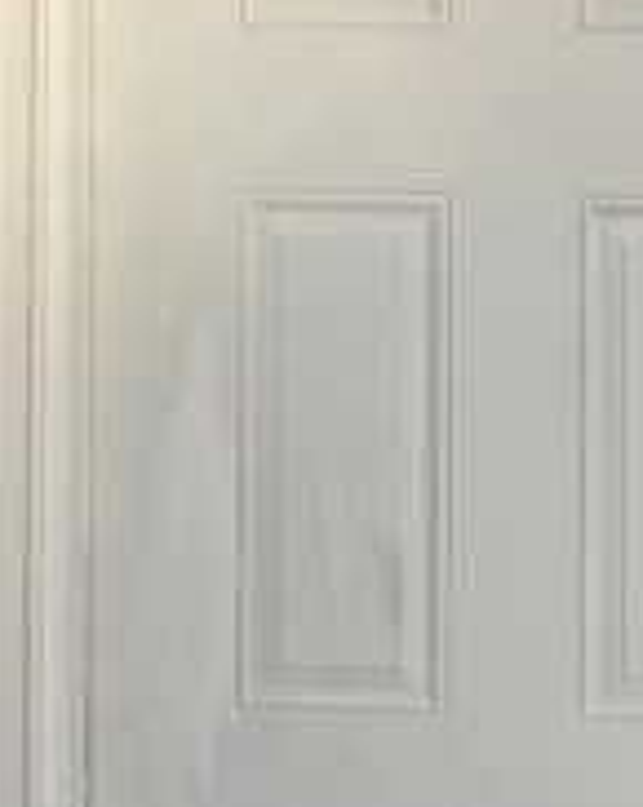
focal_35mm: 79
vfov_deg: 21.7
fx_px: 1884
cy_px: -262
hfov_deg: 19.1
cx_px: 550
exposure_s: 1/1016
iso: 25
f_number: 1.7
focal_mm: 6.3
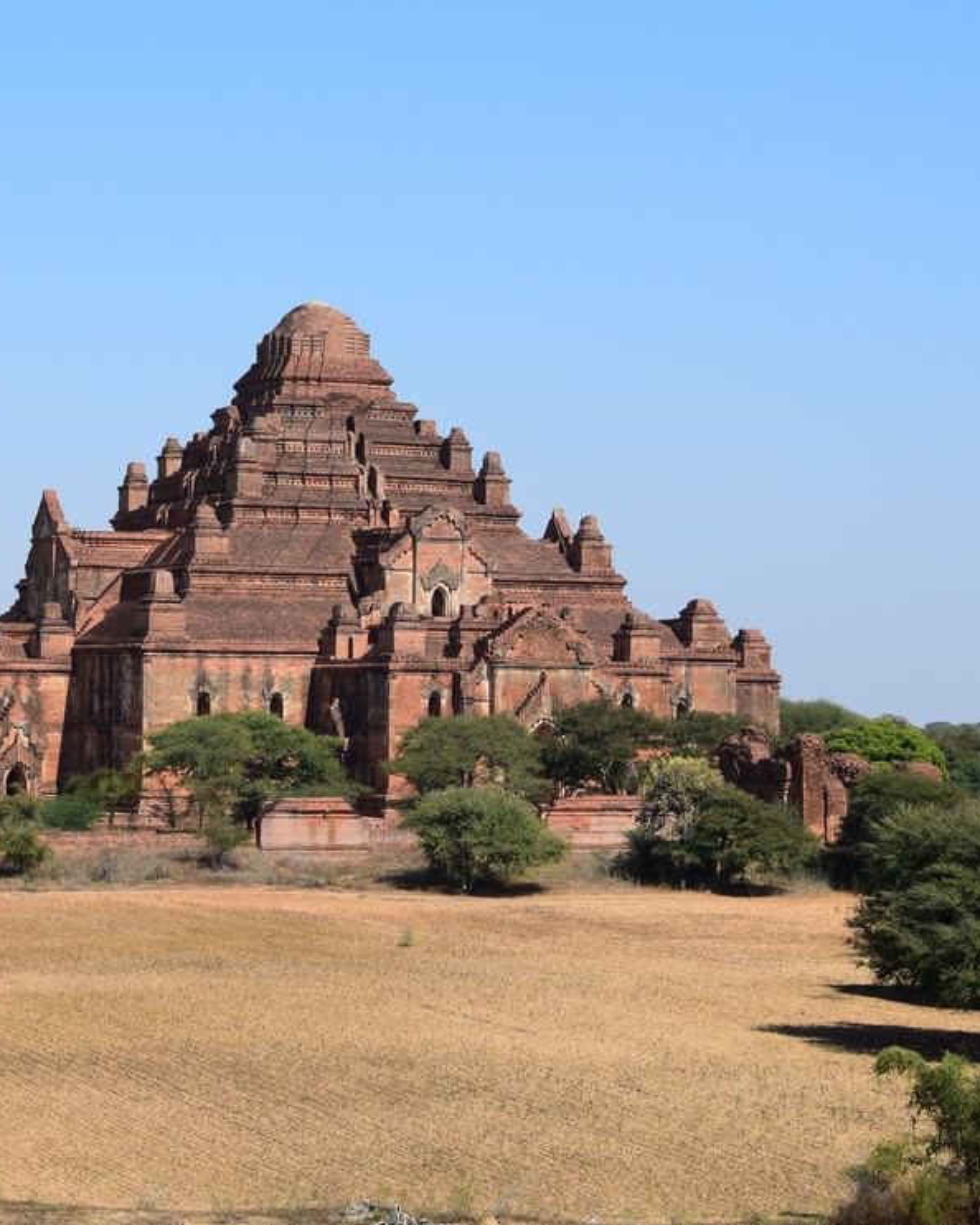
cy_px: 615
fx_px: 3554
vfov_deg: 19.6
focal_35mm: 98
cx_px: 305
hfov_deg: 15.7
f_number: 11
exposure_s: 1/500
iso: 360
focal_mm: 46
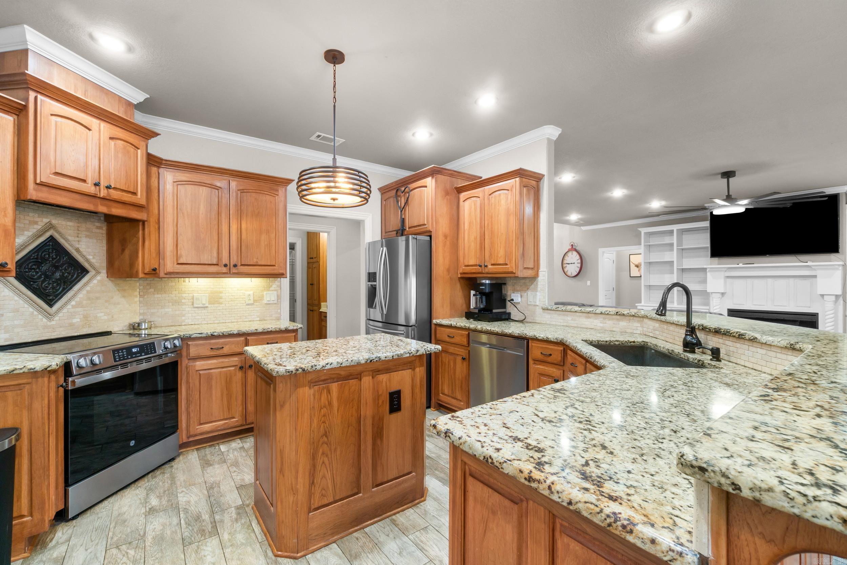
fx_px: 353
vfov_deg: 77.3
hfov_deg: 100.4
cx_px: 424
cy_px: 282
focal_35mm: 15
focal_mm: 10
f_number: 9
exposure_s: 1.6
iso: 250
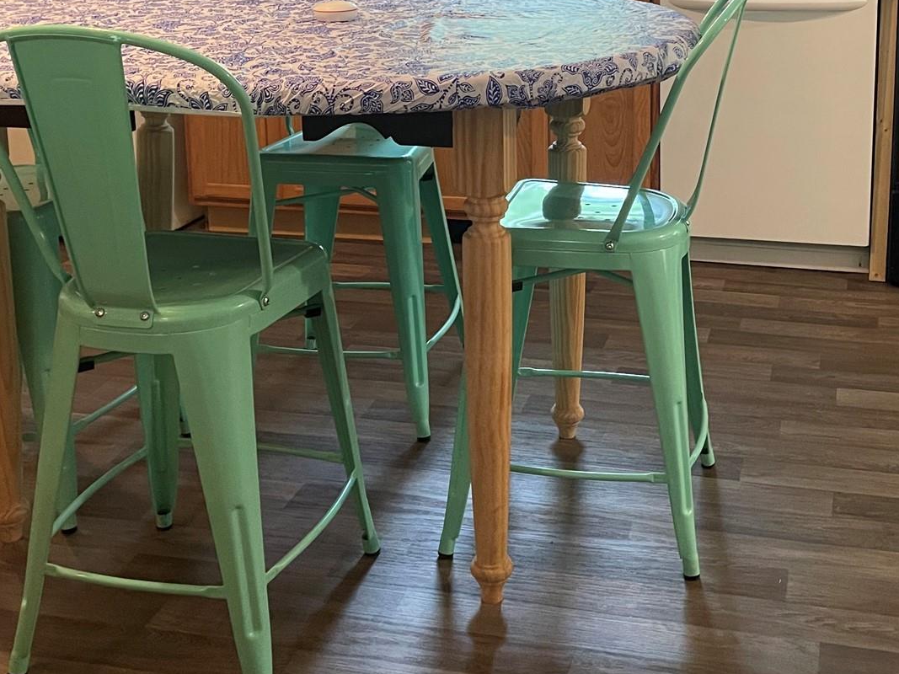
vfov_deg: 29.3
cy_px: 98
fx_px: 1246
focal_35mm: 48
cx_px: 525
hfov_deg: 39.5
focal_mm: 5.1
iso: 400
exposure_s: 1/60
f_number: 1.6
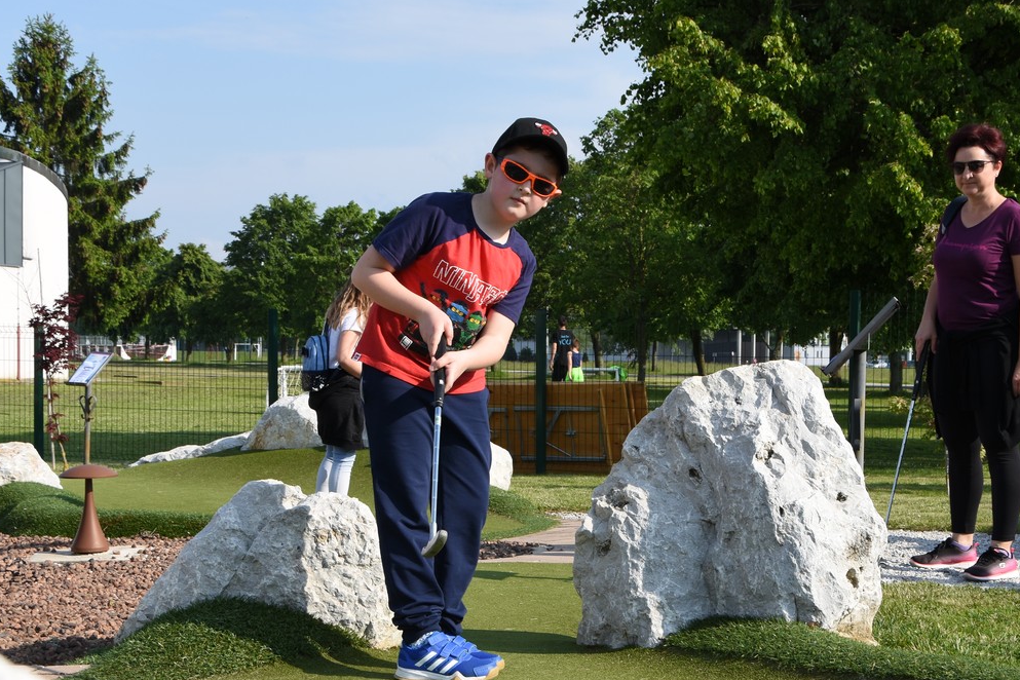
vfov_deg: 20.0
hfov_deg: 29.6
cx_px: 626
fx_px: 1927
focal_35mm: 68
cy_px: 428
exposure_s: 1/200
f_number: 9
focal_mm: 30
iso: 110
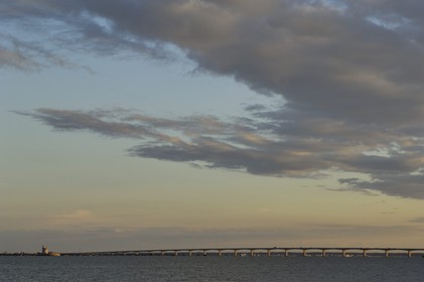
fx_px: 1236
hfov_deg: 19.5
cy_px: 141
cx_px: 212
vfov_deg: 13.0
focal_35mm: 105
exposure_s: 1/160
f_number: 6
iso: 100
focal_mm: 70
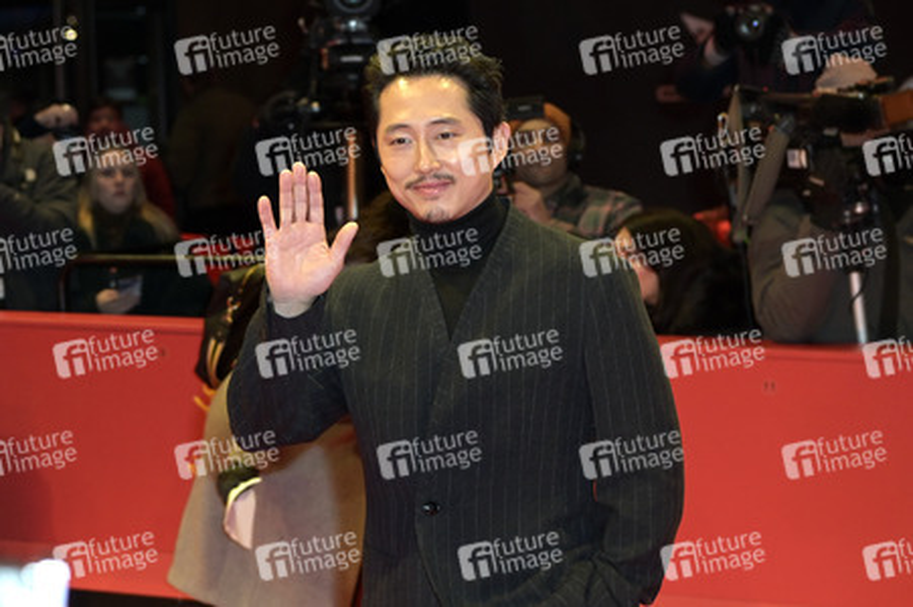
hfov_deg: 28.9
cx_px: 456
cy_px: 304
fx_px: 1774
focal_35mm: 70
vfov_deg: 19.4
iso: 2000
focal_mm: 70
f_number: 4.5
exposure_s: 1/500
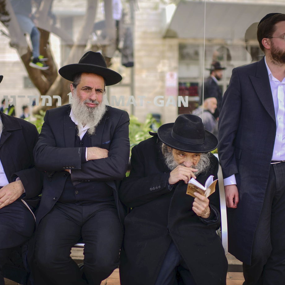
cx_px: 128
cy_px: 142
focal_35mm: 45
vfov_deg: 37.6
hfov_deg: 37.5
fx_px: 419
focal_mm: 35
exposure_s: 1/500
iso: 31
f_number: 1.4
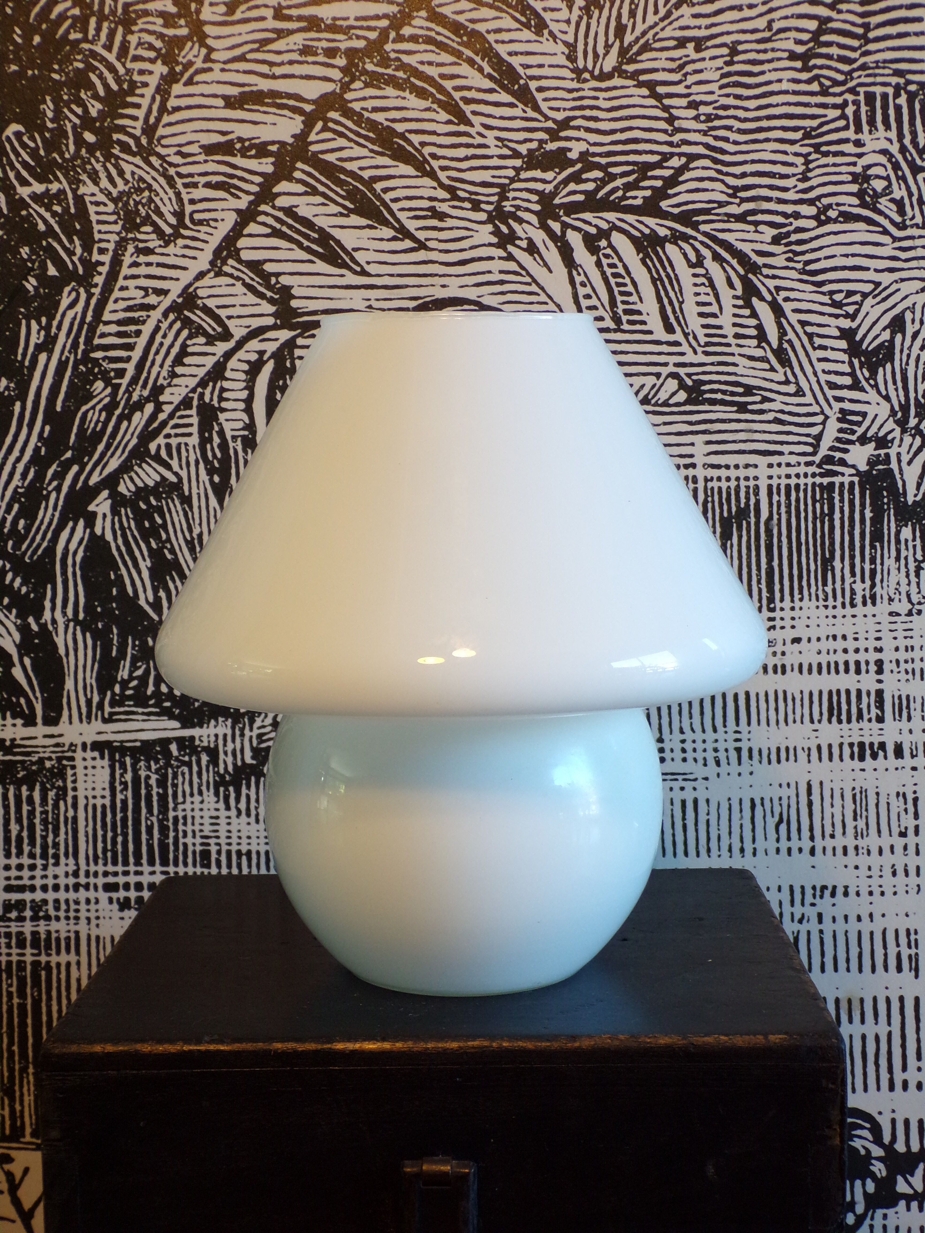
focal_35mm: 49
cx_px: 462
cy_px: 616
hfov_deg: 29.7
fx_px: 1746
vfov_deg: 38.9
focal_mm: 8.7
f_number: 3.5
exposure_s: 1/25
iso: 200
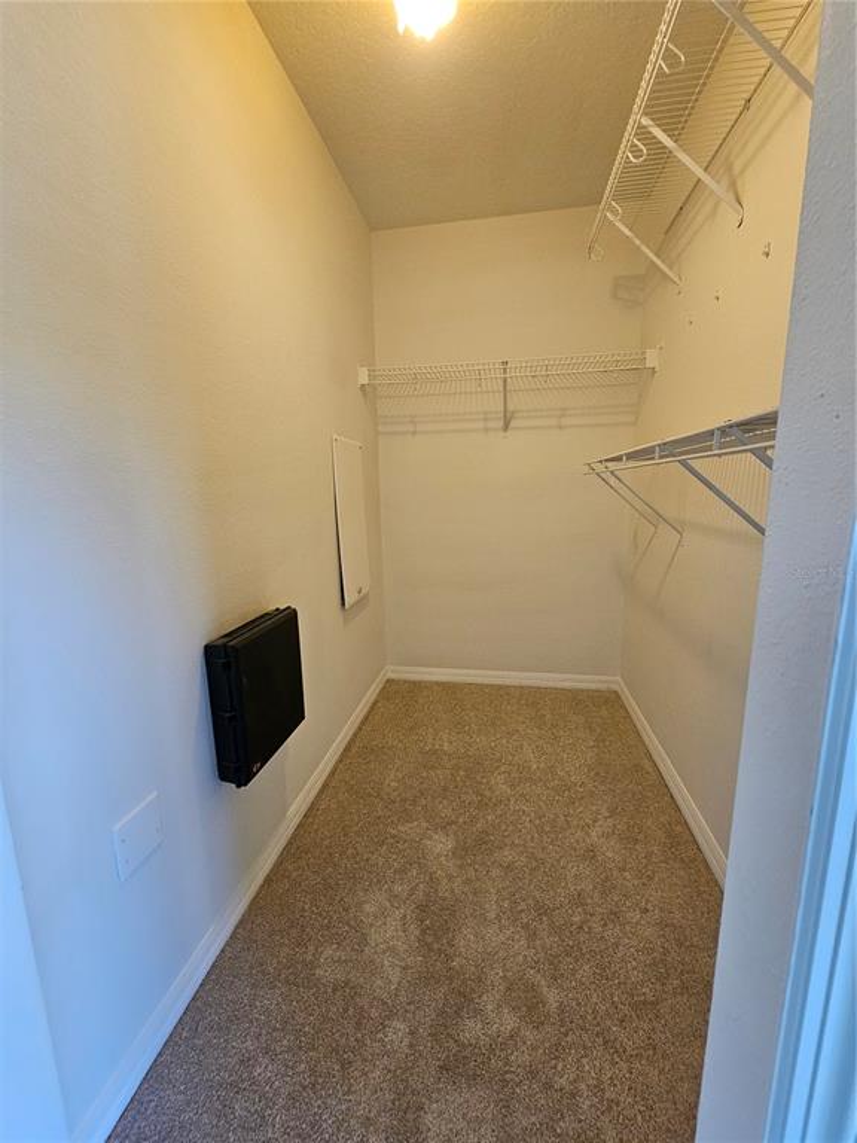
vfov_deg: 106.2
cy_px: 572
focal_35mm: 13
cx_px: 428
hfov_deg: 89.9
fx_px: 429
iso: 400
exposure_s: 1/60
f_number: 2.2
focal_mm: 2.2
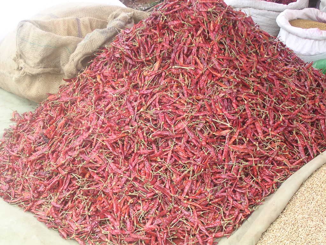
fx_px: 810
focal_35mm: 86
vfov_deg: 17.2
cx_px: 163
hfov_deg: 22.8
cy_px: 122
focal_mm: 13
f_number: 4.1
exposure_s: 1/63.7
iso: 100
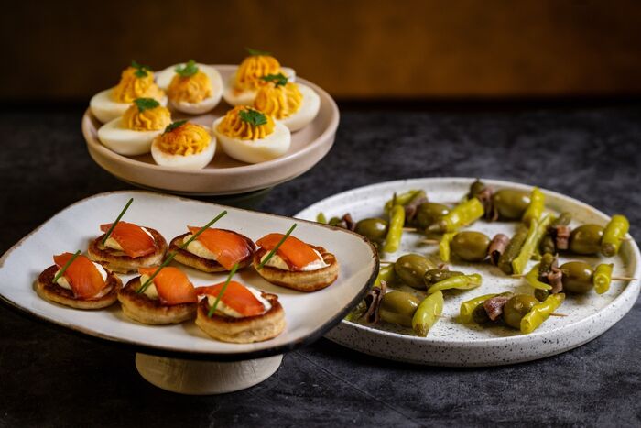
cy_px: 214
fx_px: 1799
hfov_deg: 20.2
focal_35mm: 101
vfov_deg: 13.6
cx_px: 320
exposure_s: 1/125
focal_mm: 101
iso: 1000
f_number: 5
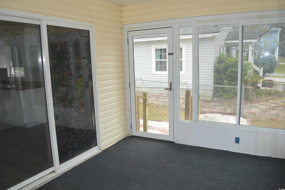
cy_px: 95
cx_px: 142
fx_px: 214
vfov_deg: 47.8
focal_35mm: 27
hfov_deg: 67.4
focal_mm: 18
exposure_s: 1/125
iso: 250
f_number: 4
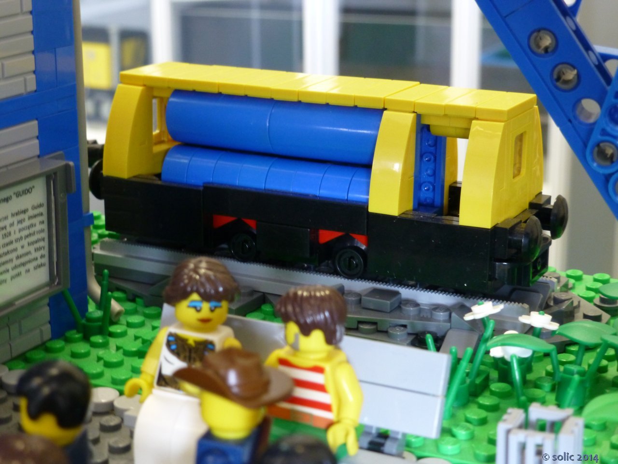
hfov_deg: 27.8
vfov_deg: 21.0
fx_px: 1250
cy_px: 232
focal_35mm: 70
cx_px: 309
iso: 400
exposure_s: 1/6
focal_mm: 12.5
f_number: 5
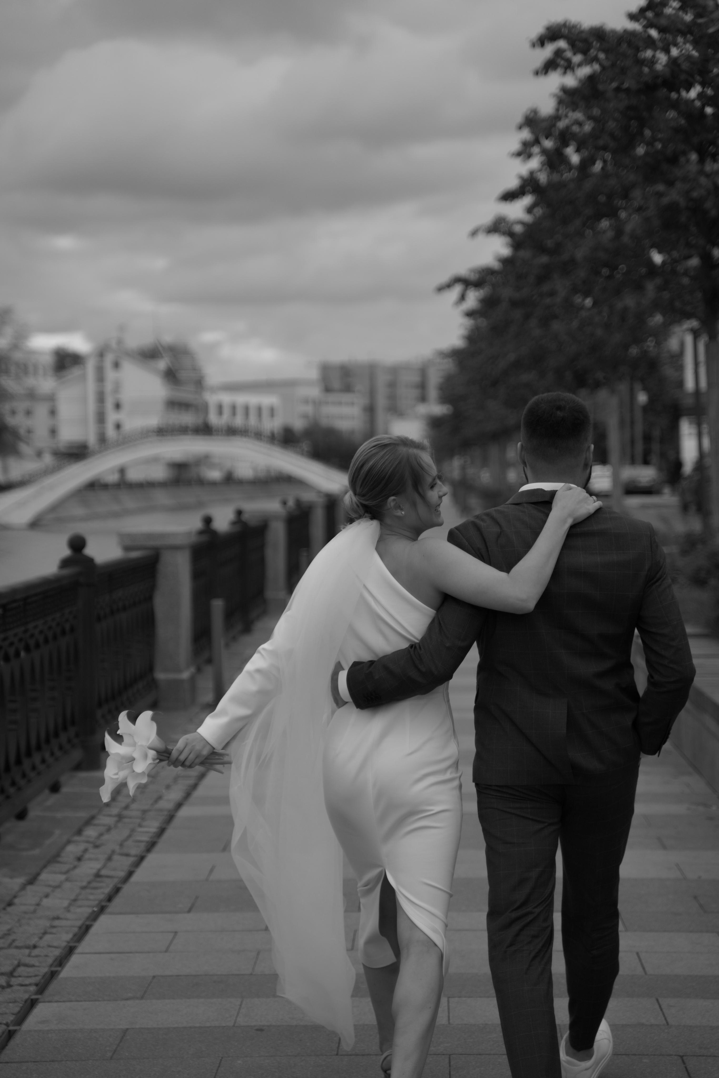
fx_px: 2037
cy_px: 539
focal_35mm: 68
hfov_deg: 20.0
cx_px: 360
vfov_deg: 29.7
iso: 125
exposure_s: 1/1000
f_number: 2.8
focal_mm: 68
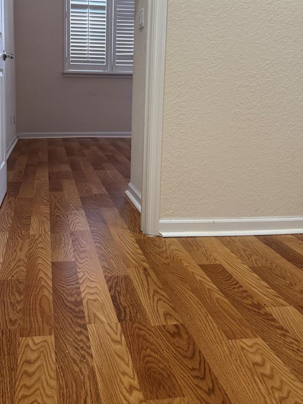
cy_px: 137
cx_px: 104
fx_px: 420
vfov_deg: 50.5
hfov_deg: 39.2
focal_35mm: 36
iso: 160
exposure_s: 1/60
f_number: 1.78
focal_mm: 6.76
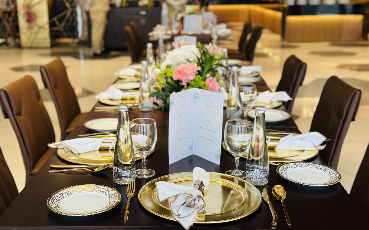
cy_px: 97
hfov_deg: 39.6
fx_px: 513
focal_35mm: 51
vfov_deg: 25.3
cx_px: 185
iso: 100
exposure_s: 1/121
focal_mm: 6.86
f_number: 1.78
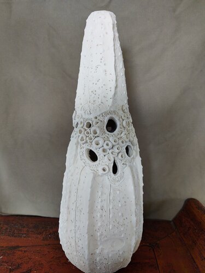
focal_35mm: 27
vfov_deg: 65.3
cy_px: 136
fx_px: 213
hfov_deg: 51.4
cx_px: 102
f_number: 1.7
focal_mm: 4.75
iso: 166
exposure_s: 1/100
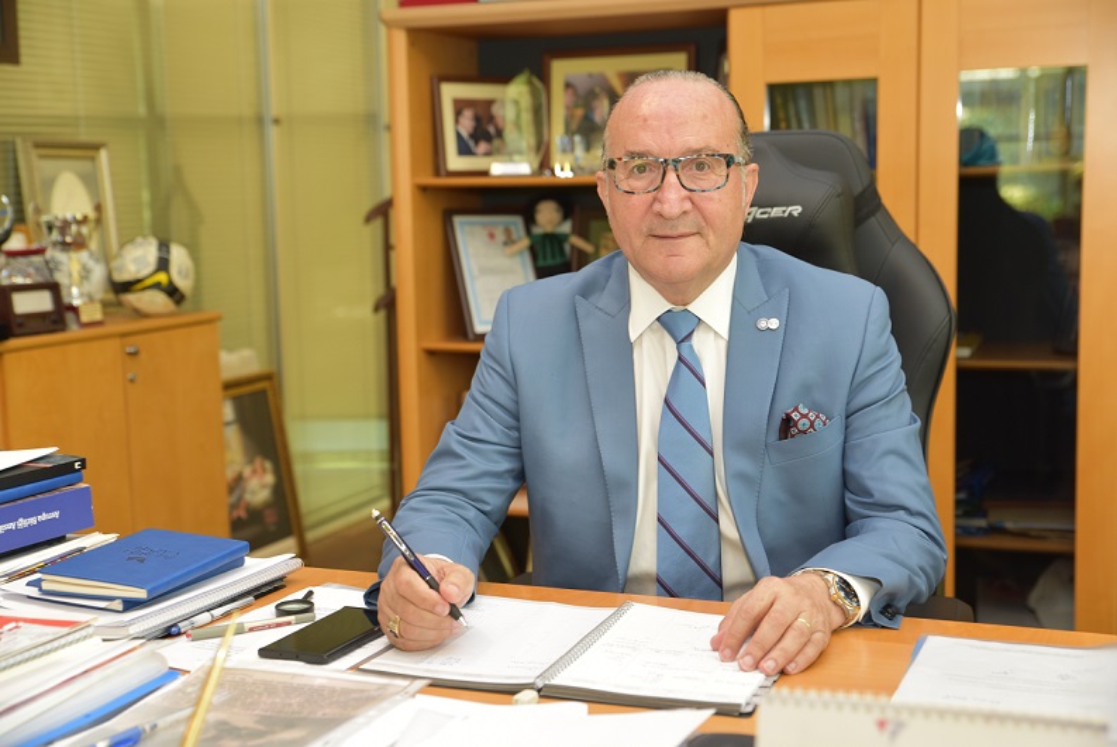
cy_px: 374
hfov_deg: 39.6
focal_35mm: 50
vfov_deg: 27.0
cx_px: 558
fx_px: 1552
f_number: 4
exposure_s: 1/60
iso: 800
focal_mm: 50
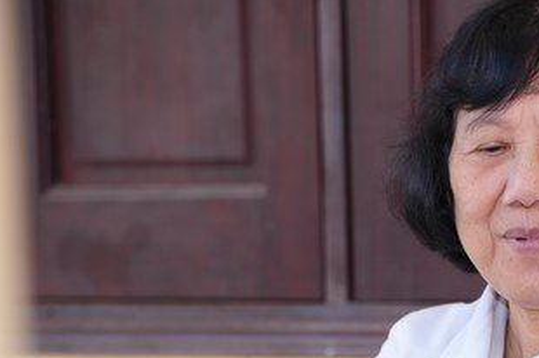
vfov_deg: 4.3
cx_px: 530
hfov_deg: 6.5
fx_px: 4711
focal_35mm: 315
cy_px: 373
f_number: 4.5
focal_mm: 150
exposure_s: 1/100
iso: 500
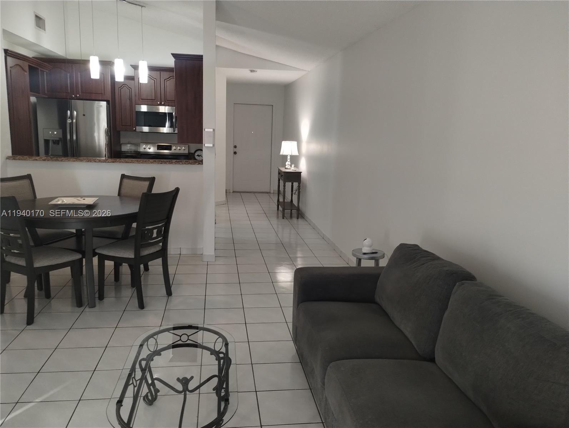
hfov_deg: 63.4
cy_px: 214
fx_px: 461
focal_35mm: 28
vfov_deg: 49.9
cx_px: 284
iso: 588
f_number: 1.8
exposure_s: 1/30
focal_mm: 4.27
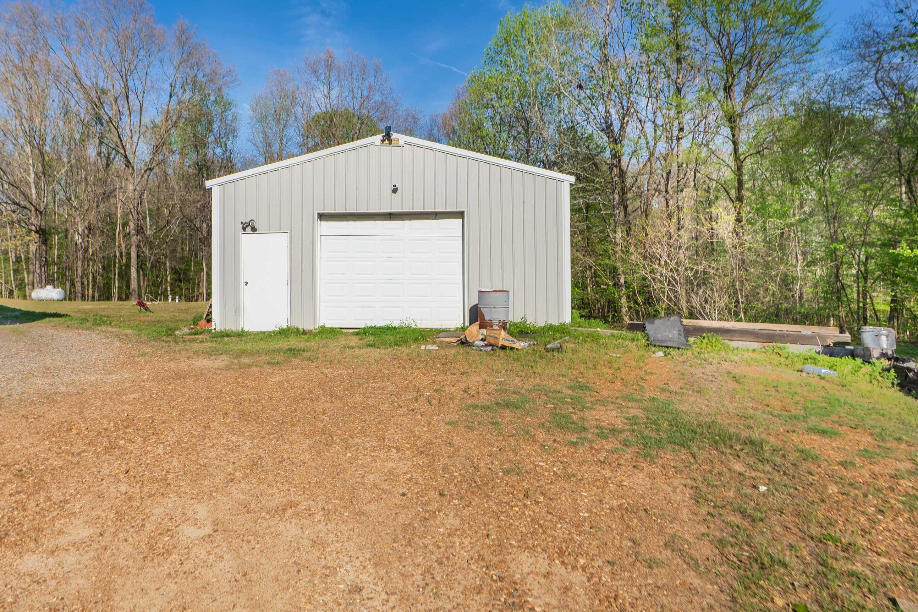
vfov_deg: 64.4
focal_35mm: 19
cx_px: 401
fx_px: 484
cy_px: 281
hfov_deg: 86.5
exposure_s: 1/1250
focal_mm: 16
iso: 100
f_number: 8
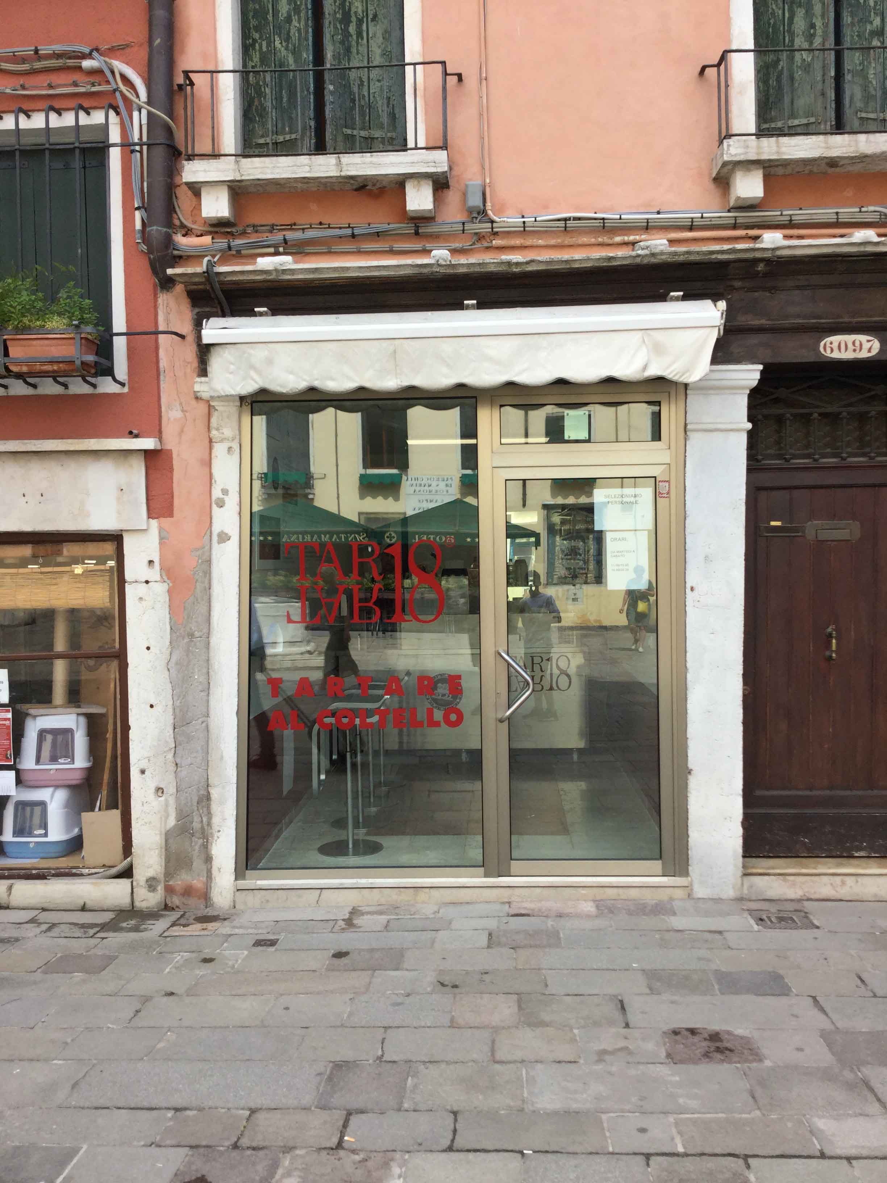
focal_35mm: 31
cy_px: 592
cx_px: 444
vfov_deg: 58.4
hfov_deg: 45.4
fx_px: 1059
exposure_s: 1/566
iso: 25
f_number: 2.4
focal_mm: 3.3
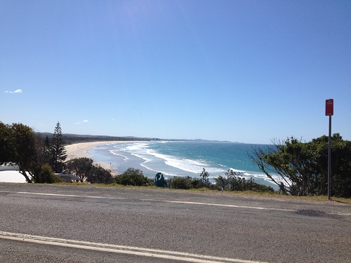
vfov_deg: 40.7
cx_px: 176
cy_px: 132
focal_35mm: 35
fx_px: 355
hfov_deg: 52.6
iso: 50
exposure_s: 1/3067
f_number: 2.4
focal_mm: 4.28
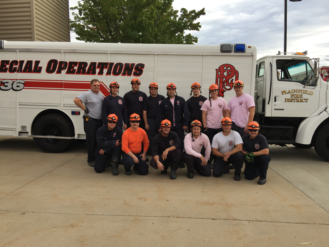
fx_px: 276
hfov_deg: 61.7
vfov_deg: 48.2
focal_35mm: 29
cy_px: 124
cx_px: 164
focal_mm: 4.15
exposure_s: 1/520
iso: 32
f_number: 2.2
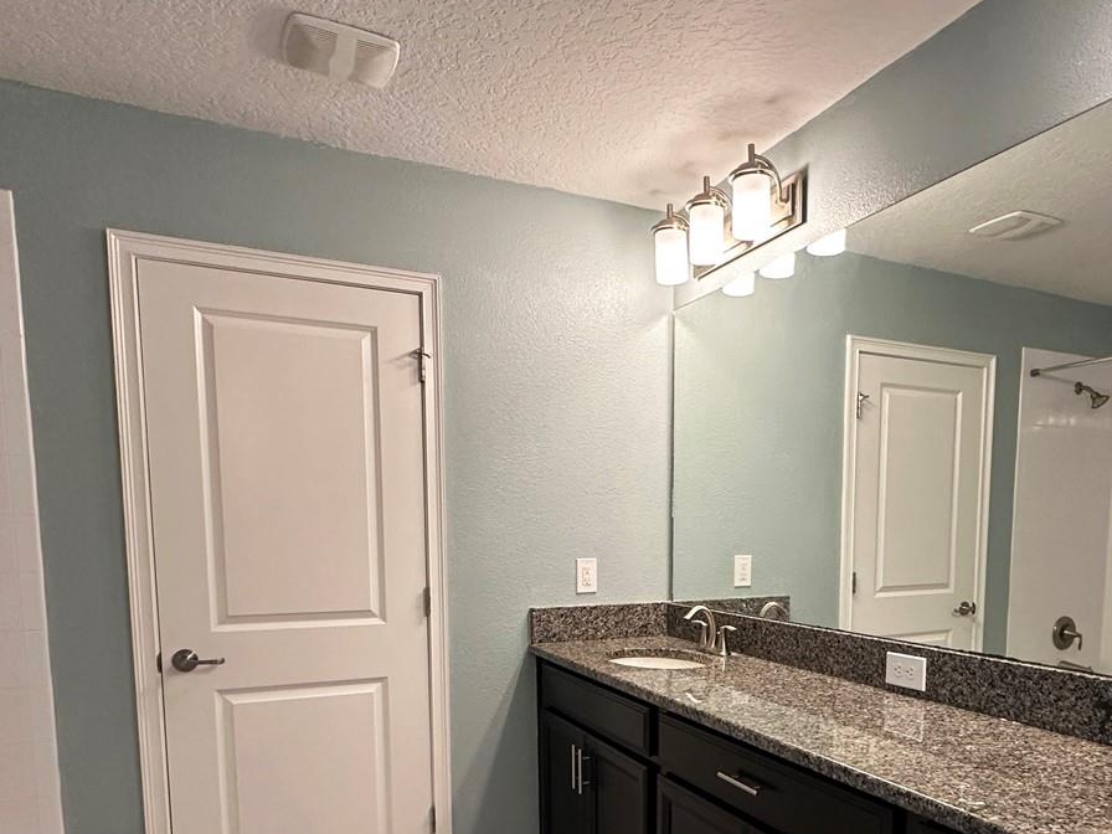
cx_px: 635
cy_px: 617
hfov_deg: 69.0
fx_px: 803
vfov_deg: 52.7
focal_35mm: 25
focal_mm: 2.22
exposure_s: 1/120
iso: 320
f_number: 2.2
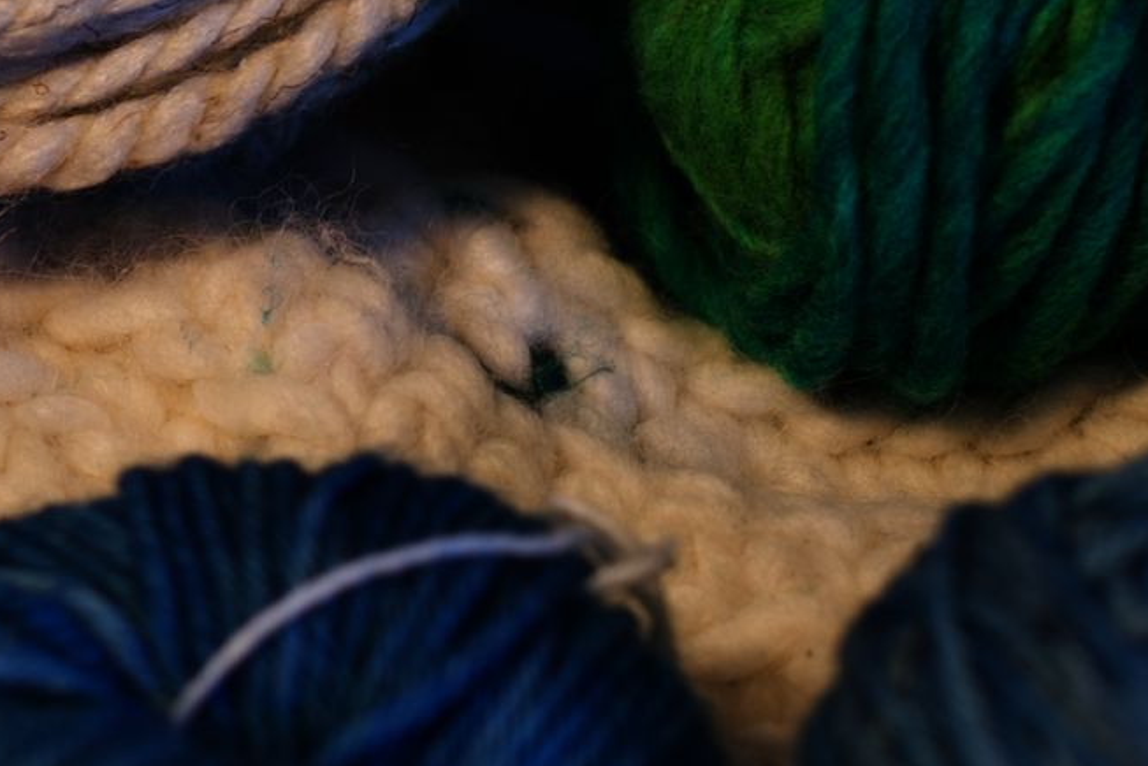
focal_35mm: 147
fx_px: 4690
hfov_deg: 13.8
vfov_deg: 9.3
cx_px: 37
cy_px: 61
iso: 400
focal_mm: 50
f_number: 4
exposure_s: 1/80
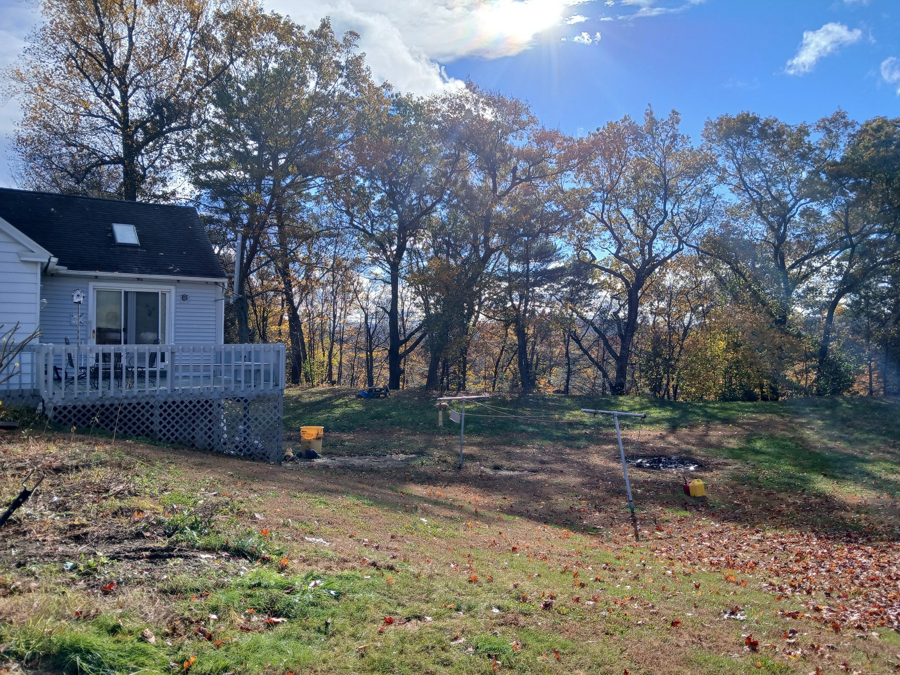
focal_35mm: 26
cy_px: 338
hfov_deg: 67.3
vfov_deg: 53.1
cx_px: 450
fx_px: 676
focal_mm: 3.98
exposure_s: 1/573
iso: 20
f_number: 1.8
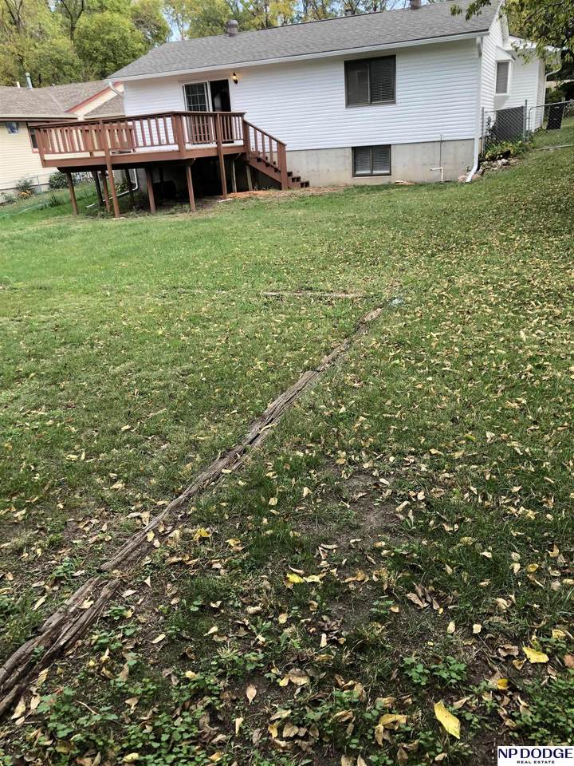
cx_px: 287
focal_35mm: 28
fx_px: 619
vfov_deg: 63.4
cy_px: 383
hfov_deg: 49.7
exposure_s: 1/120
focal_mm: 3.99
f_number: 1.8
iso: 32
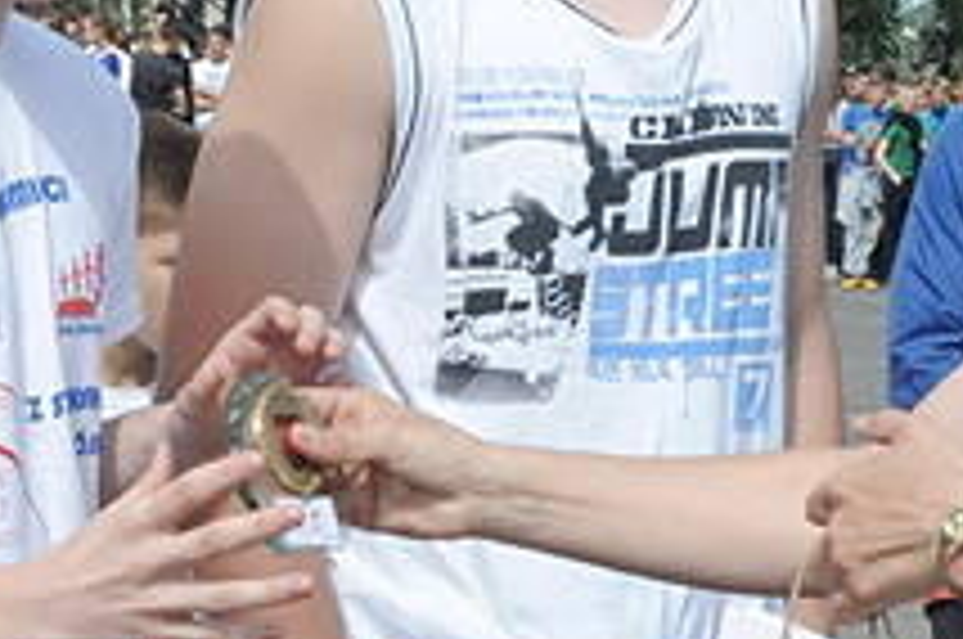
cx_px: 594
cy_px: 502
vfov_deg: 9.5
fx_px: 3819
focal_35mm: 143
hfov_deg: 14.4
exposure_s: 1/640
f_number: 13
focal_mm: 24
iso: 800
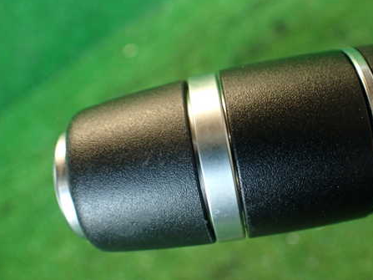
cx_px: 229
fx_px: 463
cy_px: 151
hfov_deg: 43.6
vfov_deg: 33.6
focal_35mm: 43
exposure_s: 1/30
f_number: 2.4
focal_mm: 5.79
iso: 250
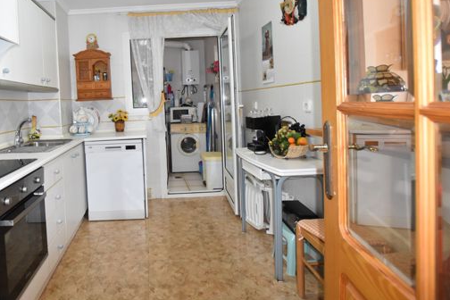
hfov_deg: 78.0
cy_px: 112
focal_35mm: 21
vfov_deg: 58.7
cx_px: 142
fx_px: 262
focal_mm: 10
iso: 2000
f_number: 3.5
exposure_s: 1/200
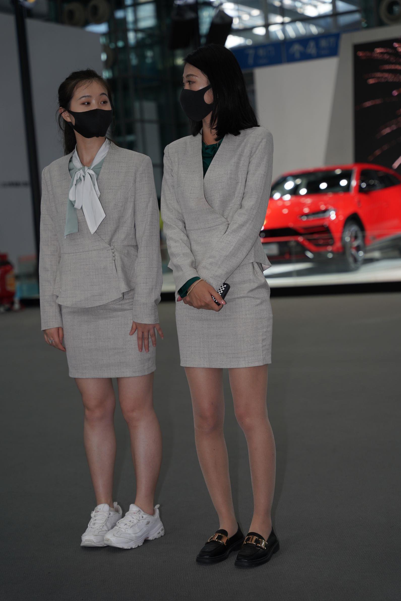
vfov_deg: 29.8
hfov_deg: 20.1
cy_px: 300
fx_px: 1129
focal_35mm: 68
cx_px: 200
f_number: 3.2
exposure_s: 1/250
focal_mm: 67.6
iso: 320
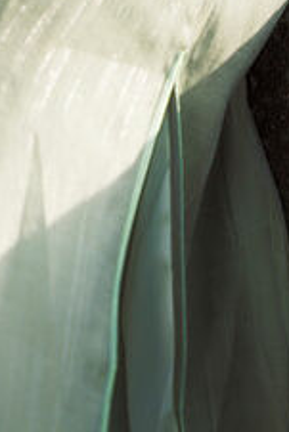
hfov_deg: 1.7
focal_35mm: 795
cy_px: -859
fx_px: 9558
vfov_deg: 2.6
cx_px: -103
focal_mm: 115
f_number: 2.8
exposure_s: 1/500
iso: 100
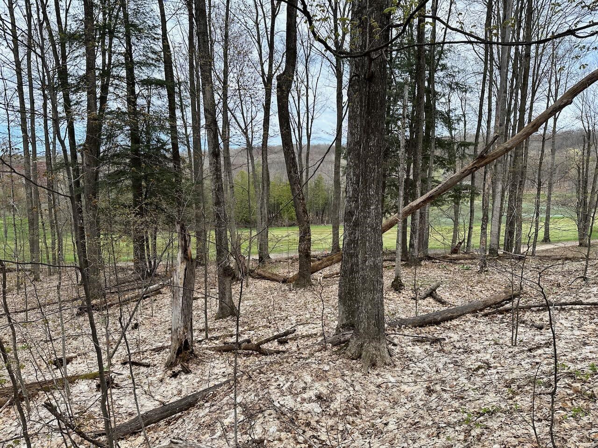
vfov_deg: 56.8
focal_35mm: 24
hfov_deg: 71.6
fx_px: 415
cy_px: 224
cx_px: 299
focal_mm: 6.86
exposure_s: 1/1664
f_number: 1.78
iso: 80
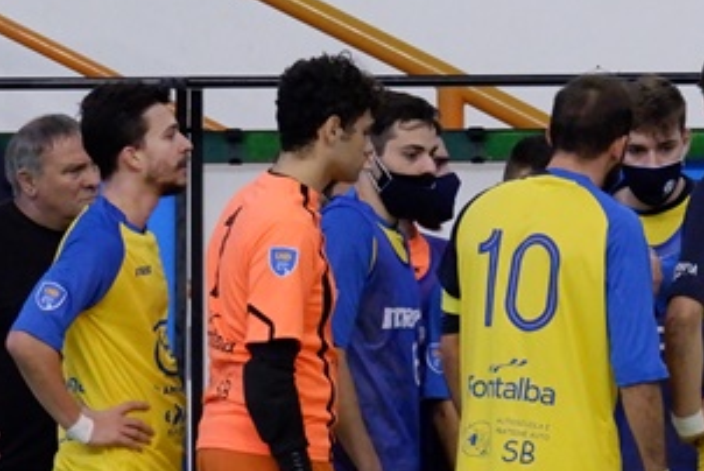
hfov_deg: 3.6
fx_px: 11275
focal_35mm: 576
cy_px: 488
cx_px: 545
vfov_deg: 2.4
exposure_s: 1/140
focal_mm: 113.8
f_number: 5.6
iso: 4000
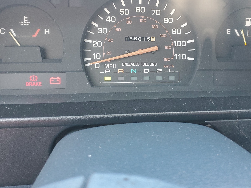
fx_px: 283
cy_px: 72
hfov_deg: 47.7
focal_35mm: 39
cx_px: 143
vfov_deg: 36.6
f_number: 1.5
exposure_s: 1/60.2
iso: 156
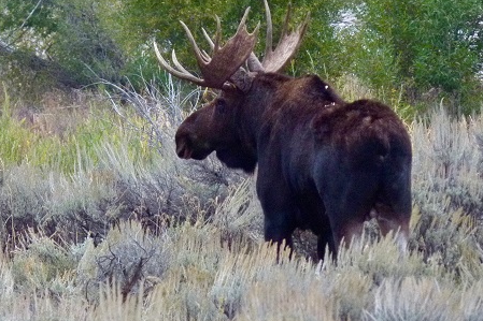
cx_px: 227
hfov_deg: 2.5
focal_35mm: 834
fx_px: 11185
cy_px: 93
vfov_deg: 1.6
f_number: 5.2
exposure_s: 1/60
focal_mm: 108
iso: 400
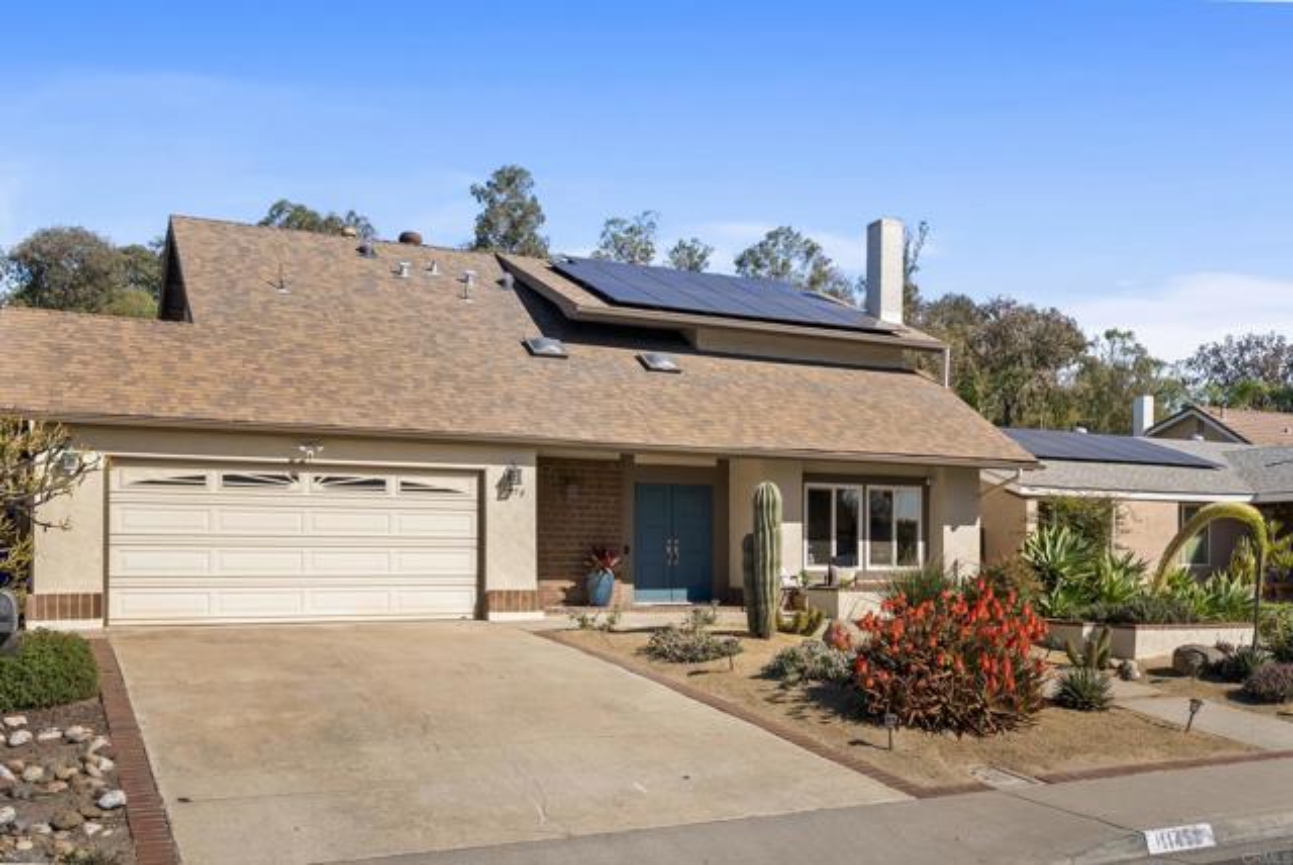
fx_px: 1150
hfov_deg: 58.7
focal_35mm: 32
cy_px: 432
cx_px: 646
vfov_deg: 41.2
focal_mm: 32
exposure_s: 1/640
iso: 500
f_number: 8
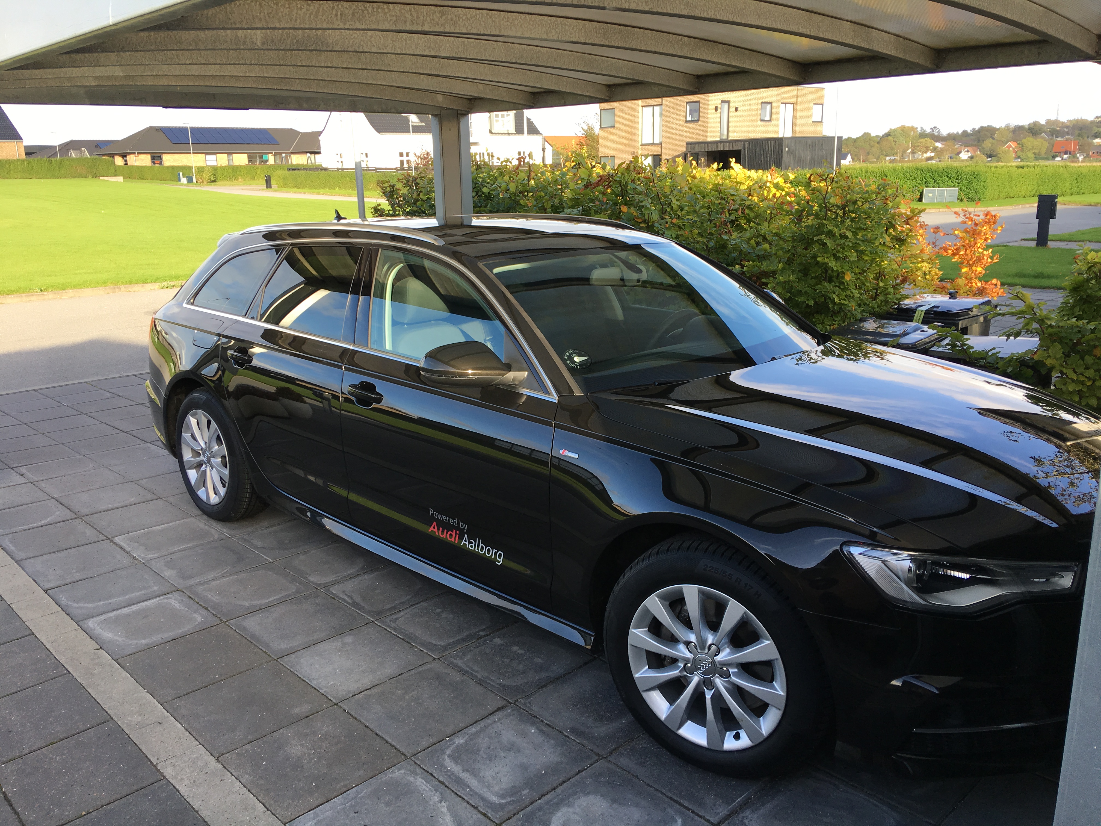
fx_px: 922
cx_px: 550
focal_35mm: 29
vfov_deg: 48.2
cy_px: 413
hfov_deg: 61.7
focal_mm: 4.15
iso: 25
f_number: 2.2
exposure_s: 1/262
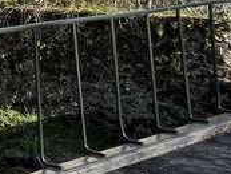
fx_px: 601
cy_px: -76
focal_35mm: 90
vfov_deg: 15.3
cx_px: -308
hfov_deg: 14.7
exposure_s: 1/861
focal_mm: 1.57
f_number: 1.8
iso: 32
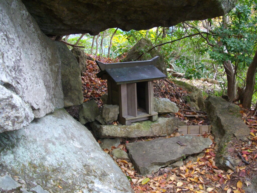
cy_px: 96
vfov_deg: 38.7
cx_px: 128
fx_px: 275
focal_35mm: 37
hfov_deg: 50.1
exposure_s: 1/60
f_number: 2.8
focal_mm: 6.2
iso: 200
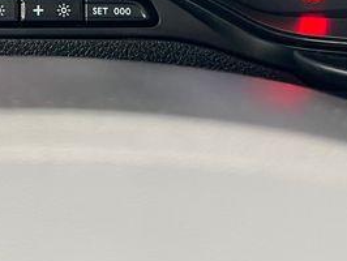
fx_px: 1003
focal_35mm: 100
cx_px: 33
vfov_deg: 13.2
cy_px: -221
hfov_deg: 19.3
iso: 160
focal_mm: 5.7
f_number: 1.5
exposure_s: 1/60
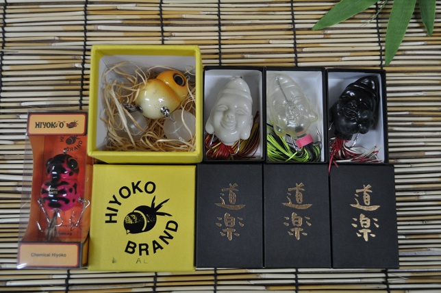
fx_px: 477
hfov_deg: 49.6
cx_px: 220
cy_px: 146
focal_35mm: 39
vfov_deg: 34.1
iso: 900
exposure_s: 1/60
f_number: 4.2
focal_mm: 26
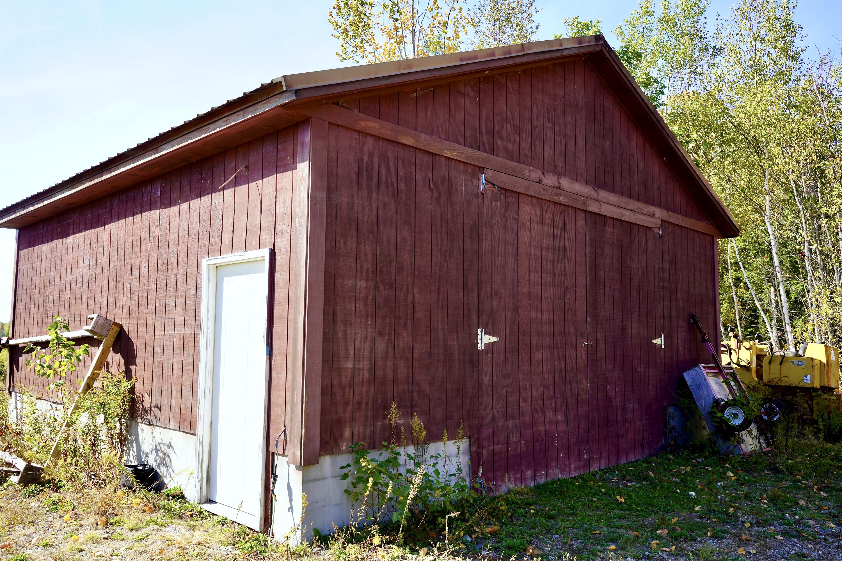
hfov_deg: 65.5
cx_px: 421
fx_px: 655
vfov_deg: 46.4
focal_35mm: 28
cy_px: 280
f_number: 6.3
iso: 100
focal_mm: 28
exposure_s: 1/100
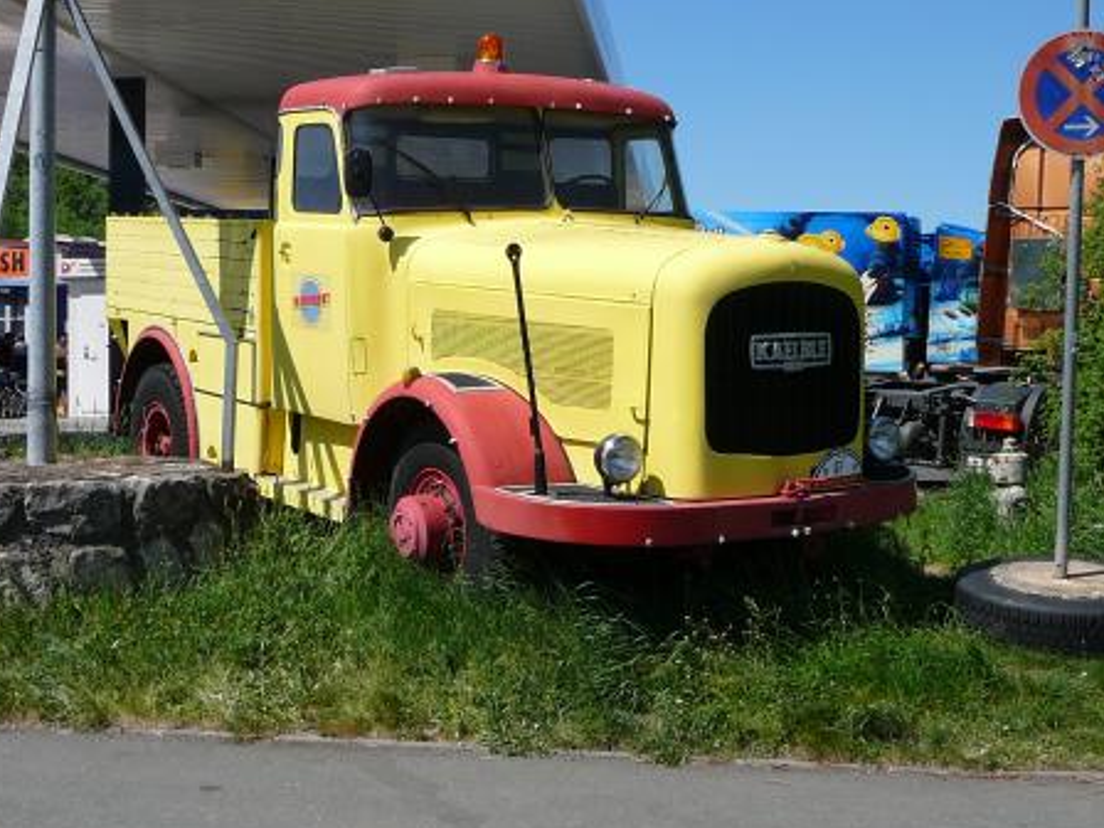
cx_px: 554
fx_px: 1595
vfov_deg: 29.1
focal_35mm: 50
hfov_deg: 38.2
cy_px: 347
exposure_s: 1/640
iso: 80
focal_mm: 5.2
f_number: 5
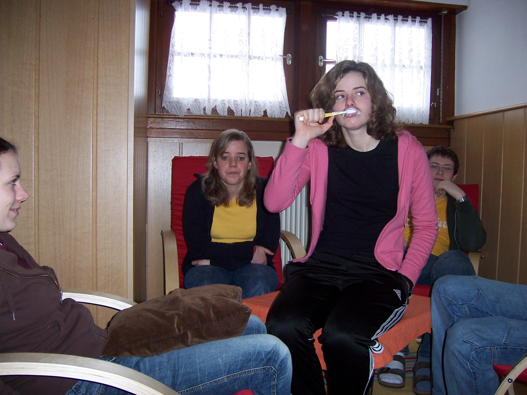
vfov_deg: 39.7
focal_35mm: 36
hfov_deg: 51.4
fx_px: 548
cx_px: 264
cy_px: 198
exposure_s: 1/60
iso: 125
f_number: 2.8
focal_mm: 6.2
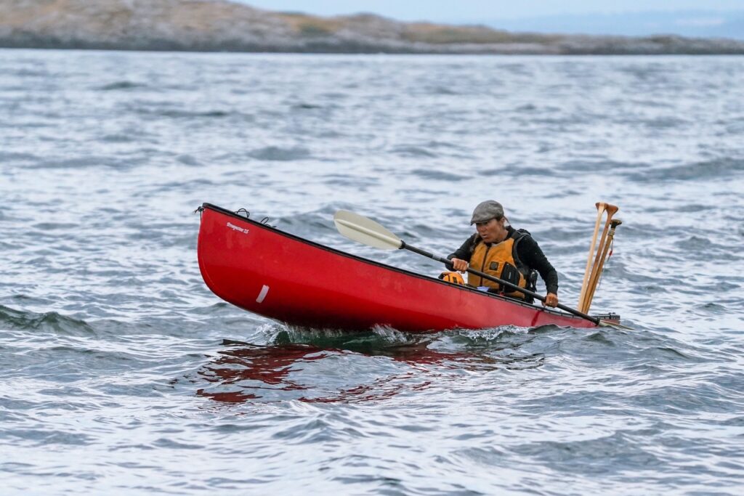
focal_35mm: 300
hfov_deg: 6.9
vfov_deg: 4.6
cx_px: 372
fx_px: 6200
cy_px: 248
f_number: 5.6
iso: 2500
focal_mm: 300
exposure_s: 1/5000
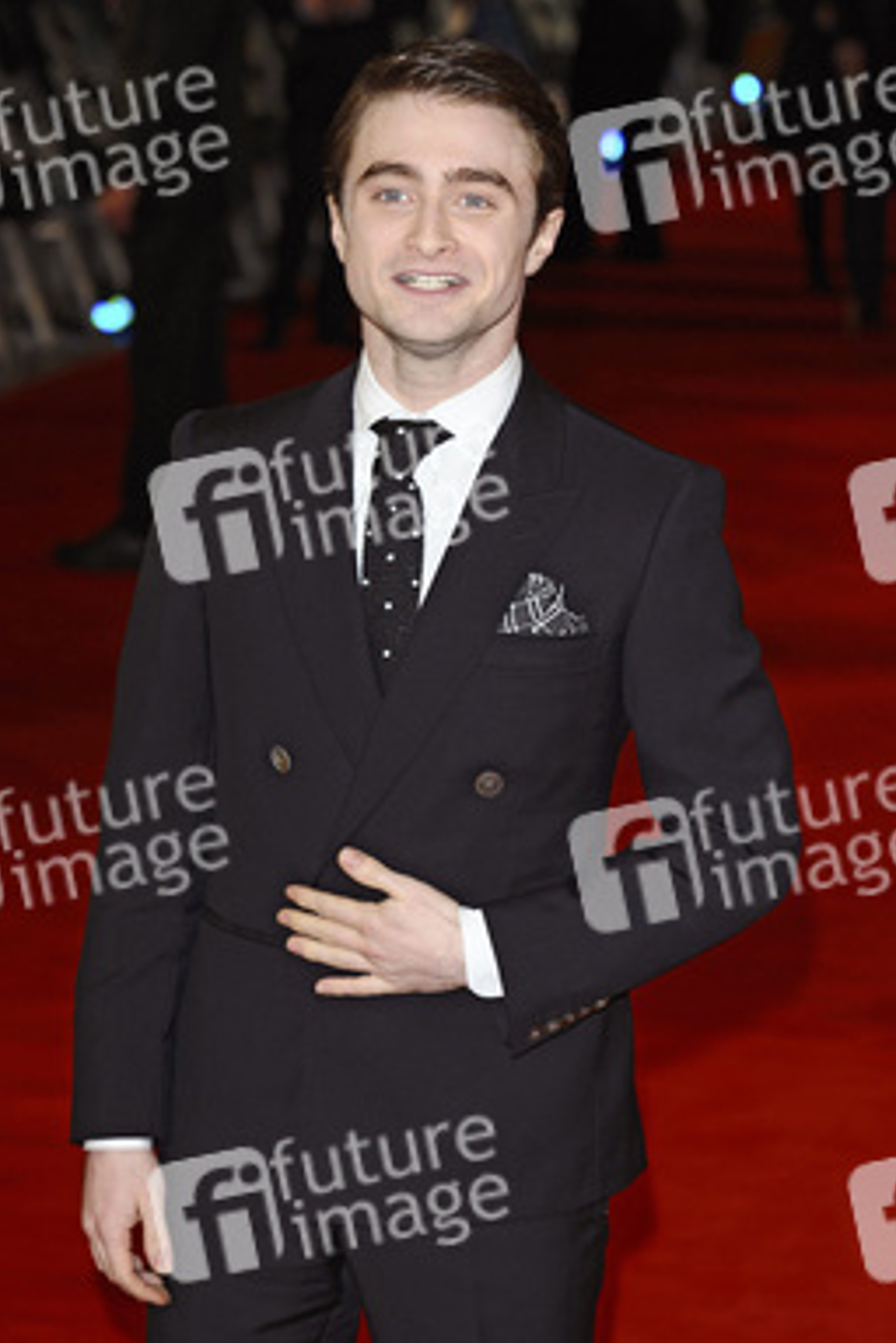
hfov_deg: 11.0
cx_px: 432
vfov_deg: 16.4
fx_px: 4666
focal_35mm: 125
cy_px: 675
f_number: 4.5
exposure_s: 1/200
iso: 320
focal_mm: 80
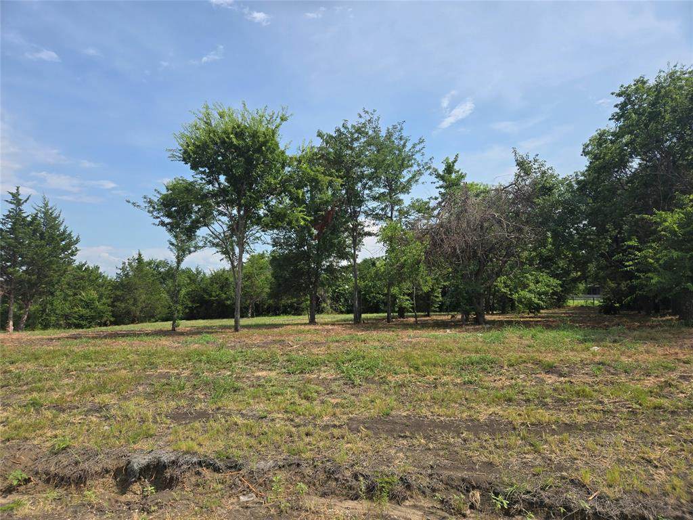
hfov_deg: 73.9
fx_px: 460
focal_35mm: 23
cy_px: 260
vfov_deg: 58.9
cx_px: 346
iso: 25
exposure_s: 1/1780
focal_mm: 5.4
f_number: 1.8
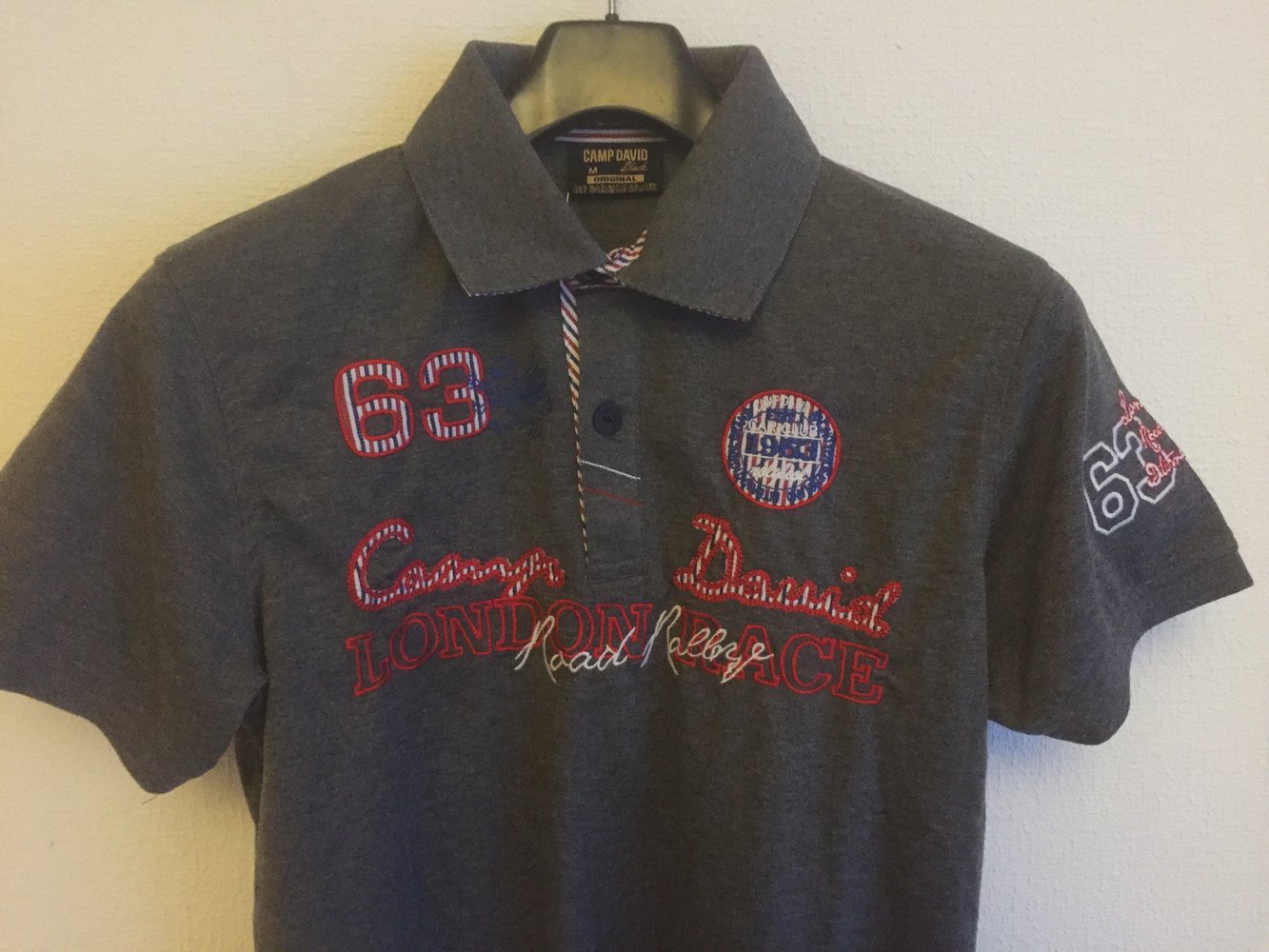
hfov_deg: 61.7
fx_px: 1063
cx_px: 634
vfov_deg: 48.2
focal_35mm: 29
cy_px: 476
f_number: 2.2
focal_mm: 4.15
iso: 400
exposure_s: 1/17
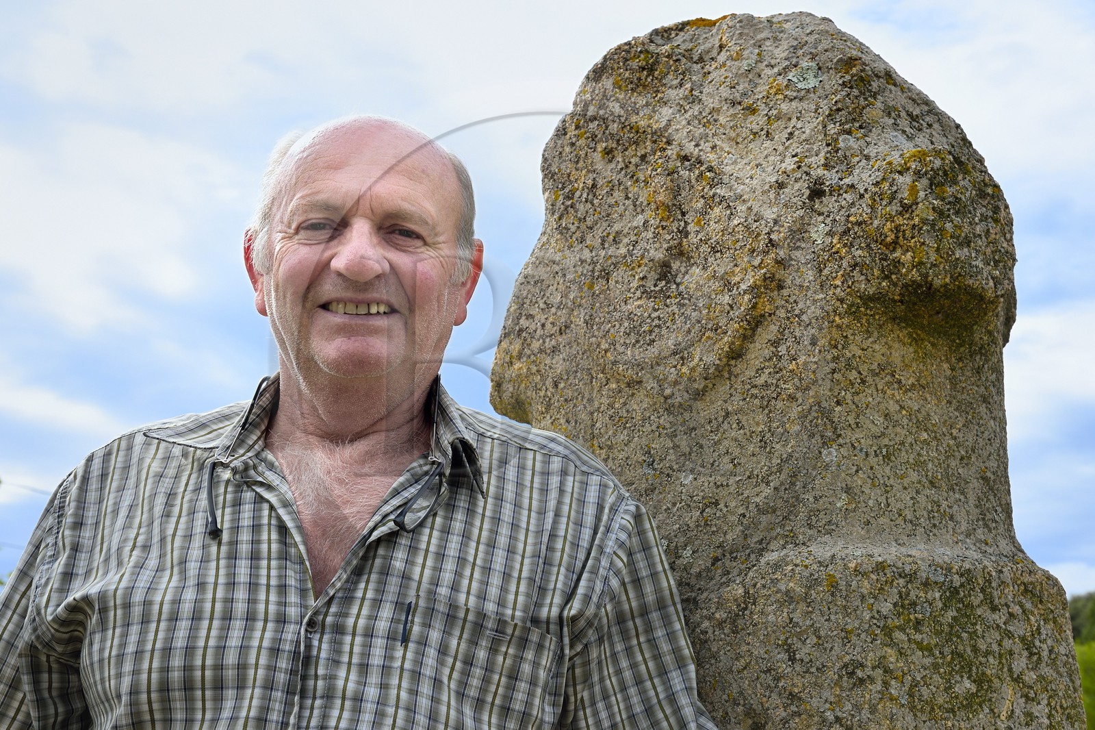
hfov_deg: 44.5
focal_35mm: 44
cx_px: 548
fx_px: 1338
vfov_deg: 30.5
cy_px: 365
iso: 200
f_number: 11
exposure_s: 1/250
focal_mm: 44
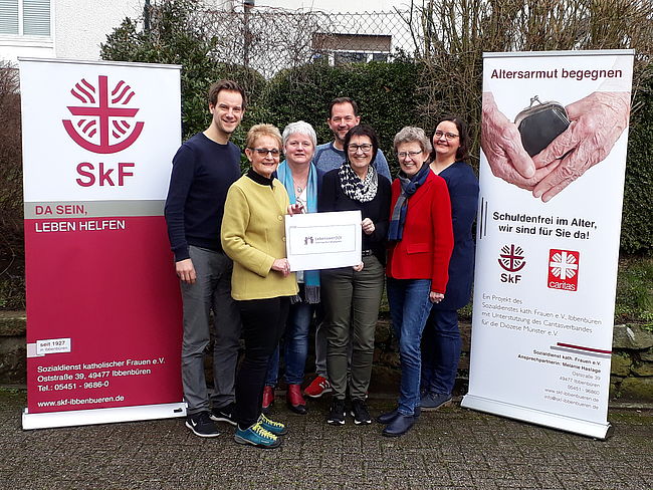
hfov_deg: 65.3
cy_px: 245
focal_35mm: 27
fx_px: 510
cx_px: 326
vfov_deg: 51.4
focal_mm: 3.6
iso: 40
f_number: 1.9
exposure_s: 1/247
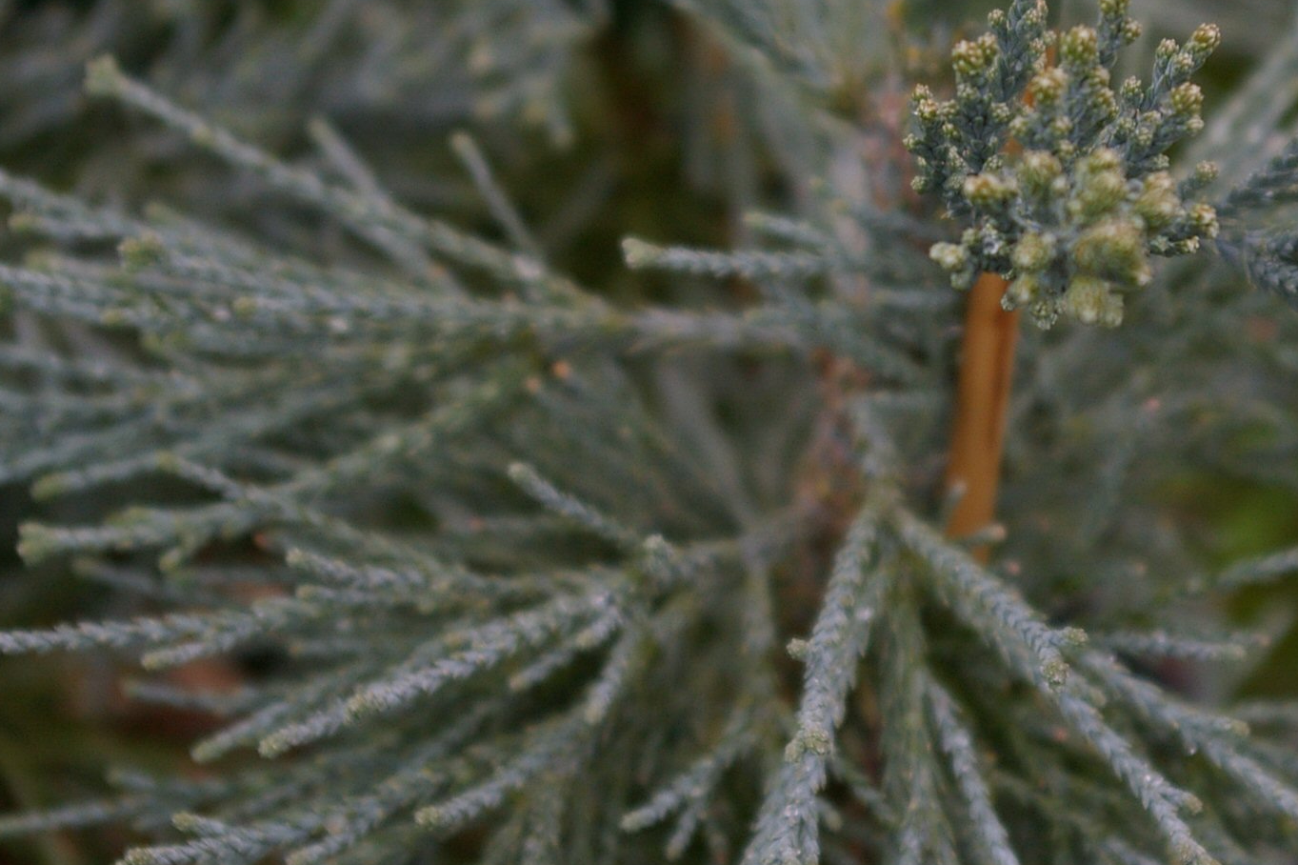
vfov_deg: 11.5
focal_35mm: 119
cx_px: 937
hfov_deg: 17.2
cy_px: 266
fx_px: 4285
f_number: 4.5
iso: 400
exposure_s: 1/60
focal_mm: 45
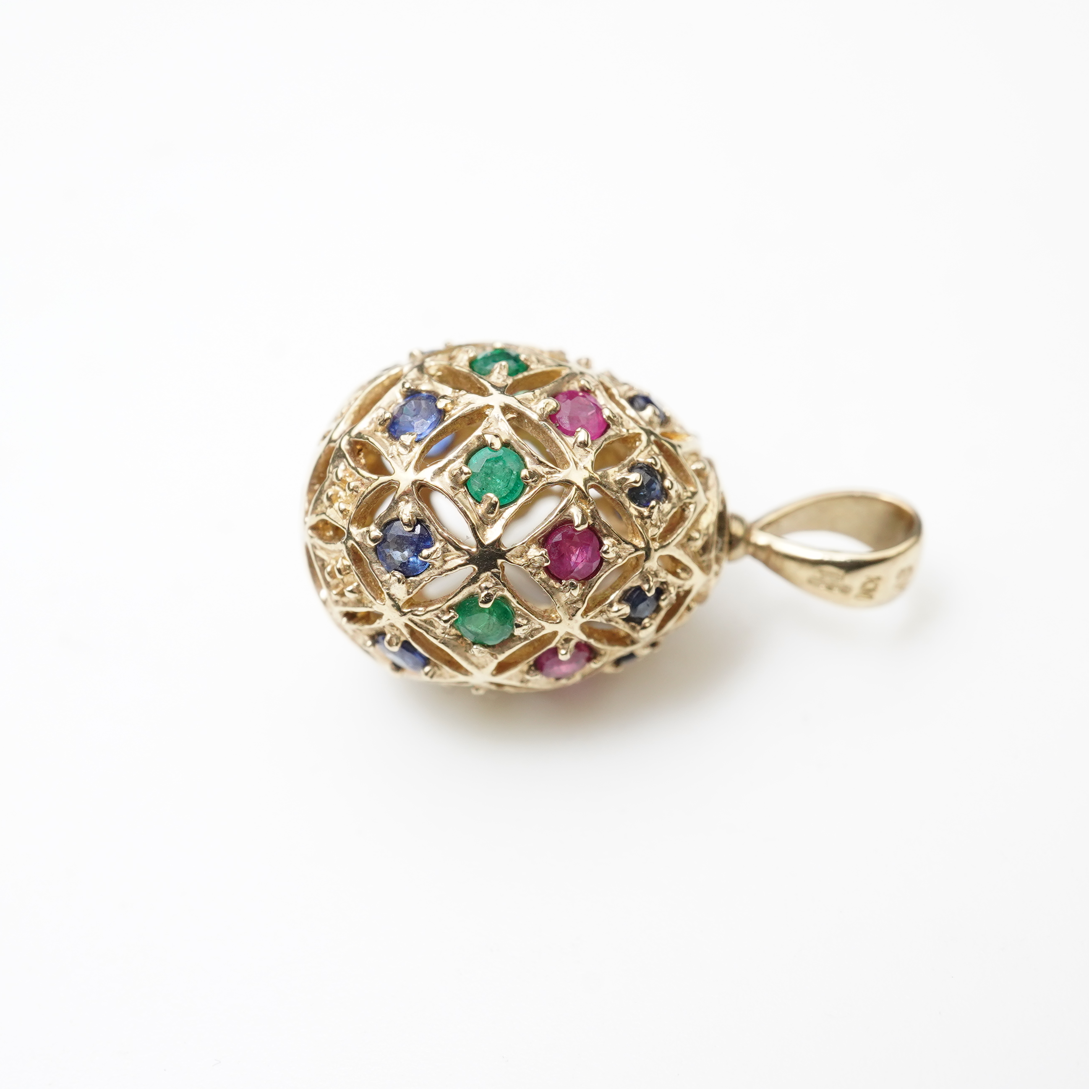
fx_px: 2064
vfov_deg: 29.6
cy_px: 545
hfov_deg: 29.5
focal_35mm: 58
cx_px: 564
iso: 640
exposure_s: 1/100
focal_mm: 30
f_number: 16
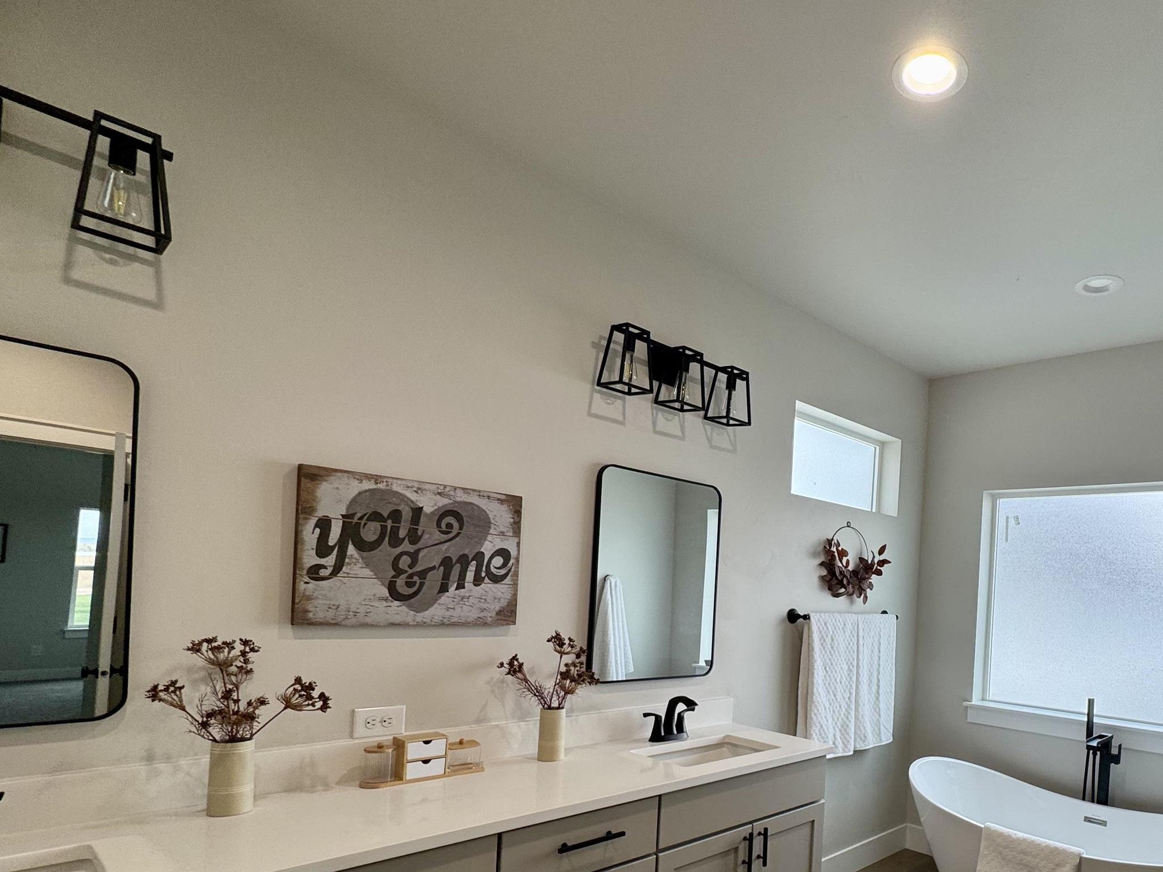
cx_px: 836
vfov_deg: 61.5
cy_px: 599
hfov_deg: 74.7
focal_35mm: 21
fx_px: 706
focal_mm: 2.22
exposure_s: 1/120
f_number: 2.2
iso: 50
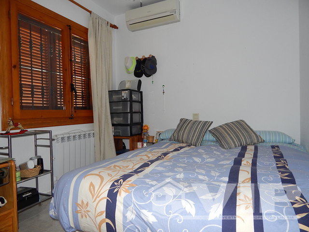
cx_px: 154
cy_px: 116
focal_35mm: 23
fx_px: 205
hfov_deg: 73.9
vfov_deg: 58.9
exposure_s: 1/30
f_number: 3
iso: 200
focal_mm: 4
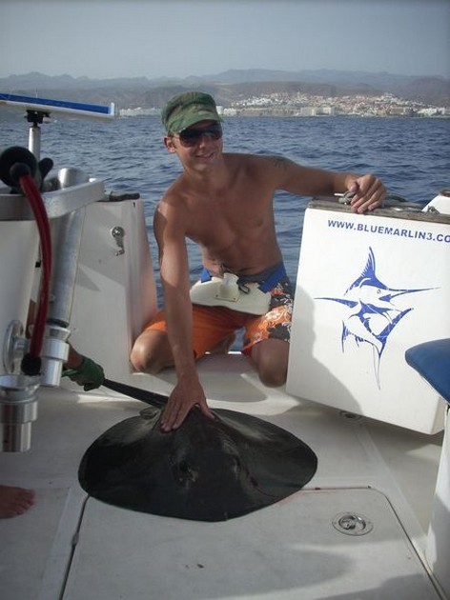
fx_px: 642
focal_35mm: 37
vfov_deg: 50.2
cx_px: 225
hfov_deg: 38.6
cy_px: 300
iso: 64
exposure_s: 1/229
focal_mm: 6.2
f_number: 5.6
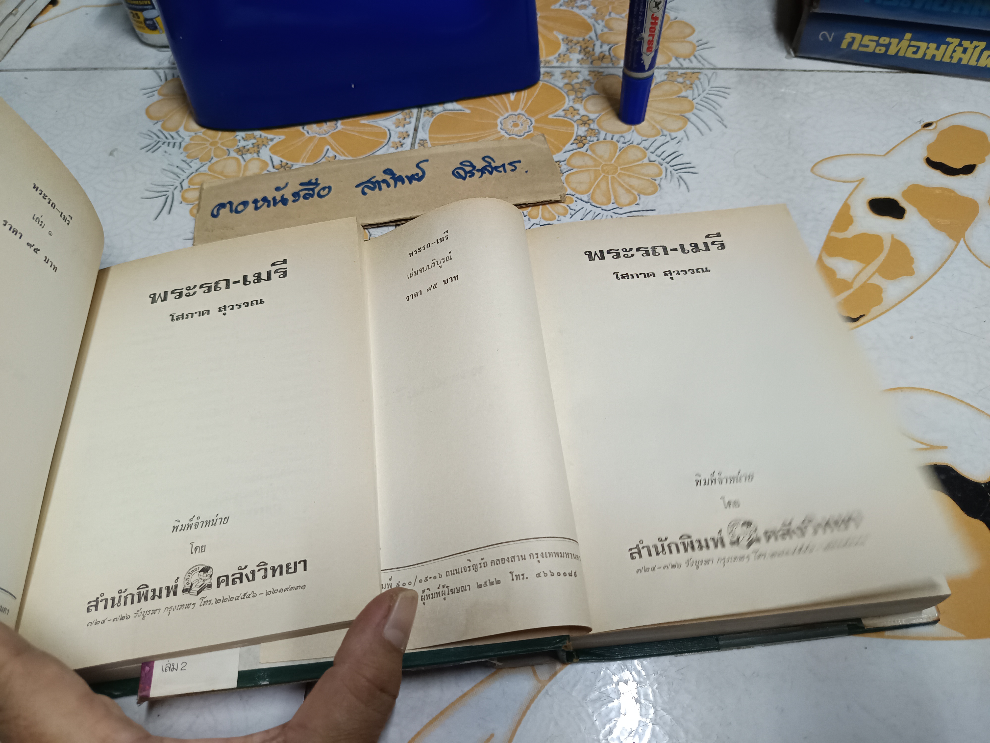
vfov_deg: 56.8
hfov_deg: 71.6
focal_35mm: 24
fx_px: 686
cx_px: 495
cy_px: 372
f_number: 1.7
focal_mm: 5.31
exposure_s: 1/33.3
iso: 910
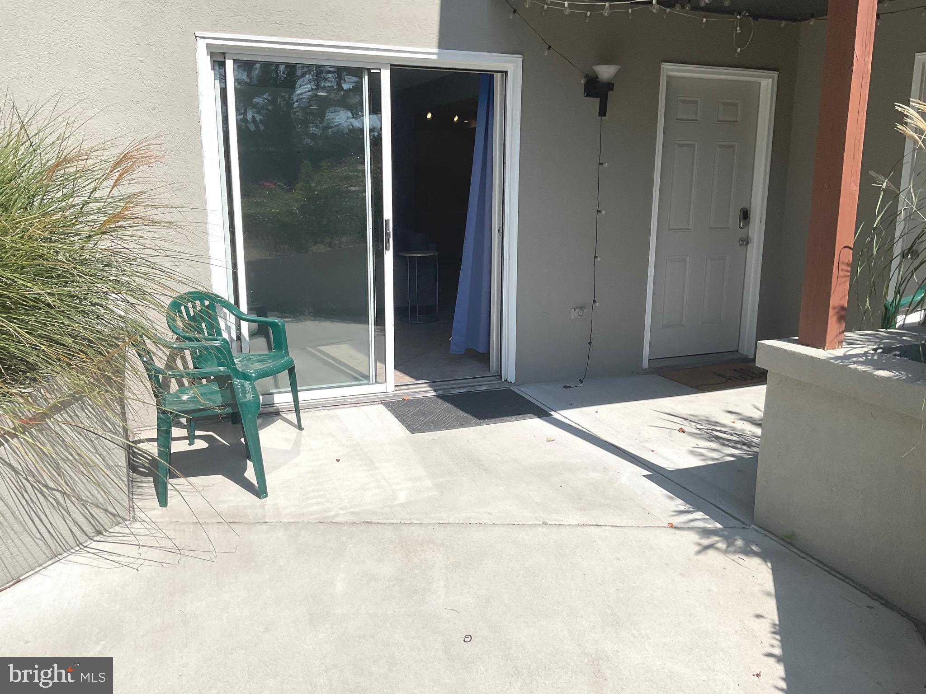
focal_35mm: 29
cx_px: 463
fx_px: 776
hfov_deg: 61.7
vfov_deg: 48.2
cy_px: 347
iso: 16
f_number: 1.8
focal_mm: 3
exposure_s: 1/2667
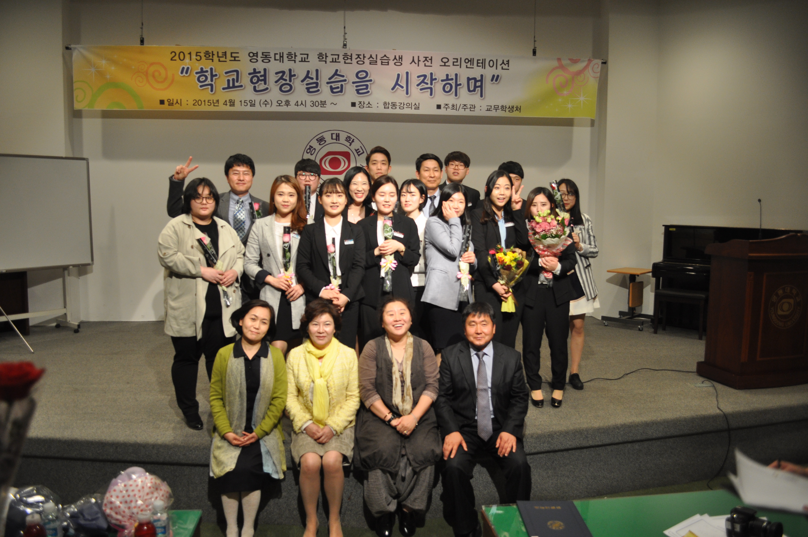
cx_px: 404
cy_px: 268
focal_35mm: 27
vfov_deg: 47.8
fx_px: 605
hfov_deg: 67.4
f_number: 4
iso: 640
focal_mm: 18
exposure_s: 1/60
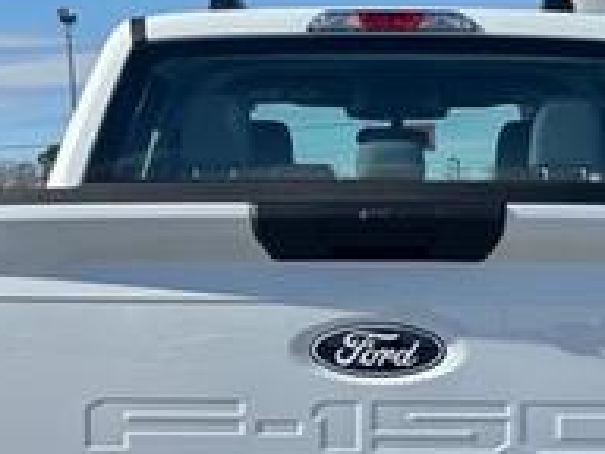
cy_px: 400
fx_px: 2202
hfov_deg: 15.6
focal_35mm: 126
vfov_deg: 11.7
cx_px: 372
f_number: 1.78
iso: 64
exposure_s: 1/5376
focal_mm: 6.76
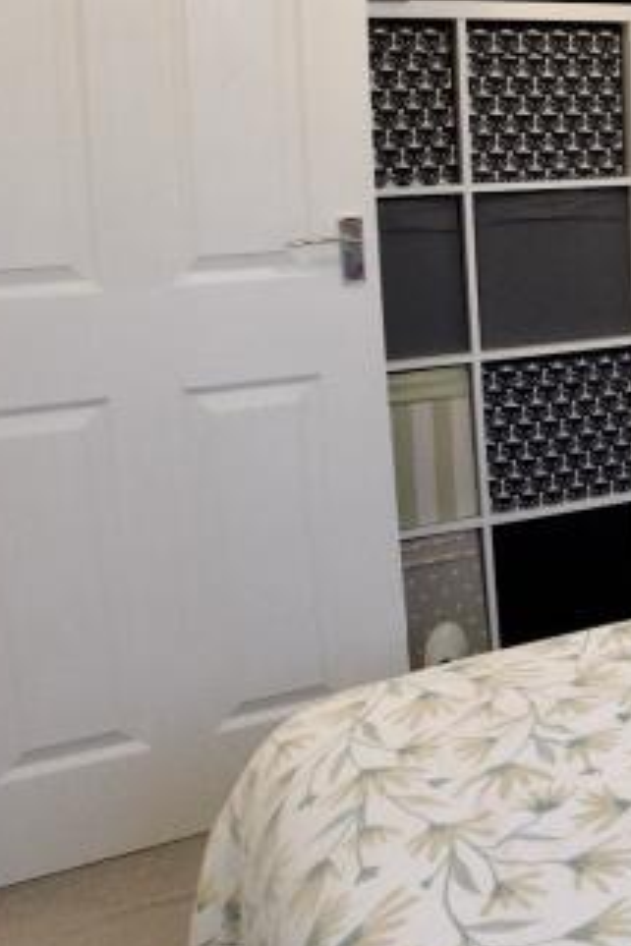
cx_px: 1188
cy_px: 248
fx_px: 1341
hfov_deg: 19.0
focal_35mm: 51
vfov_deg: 38.0
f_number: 6.3
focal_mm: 16
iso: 4000
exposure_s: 1/80
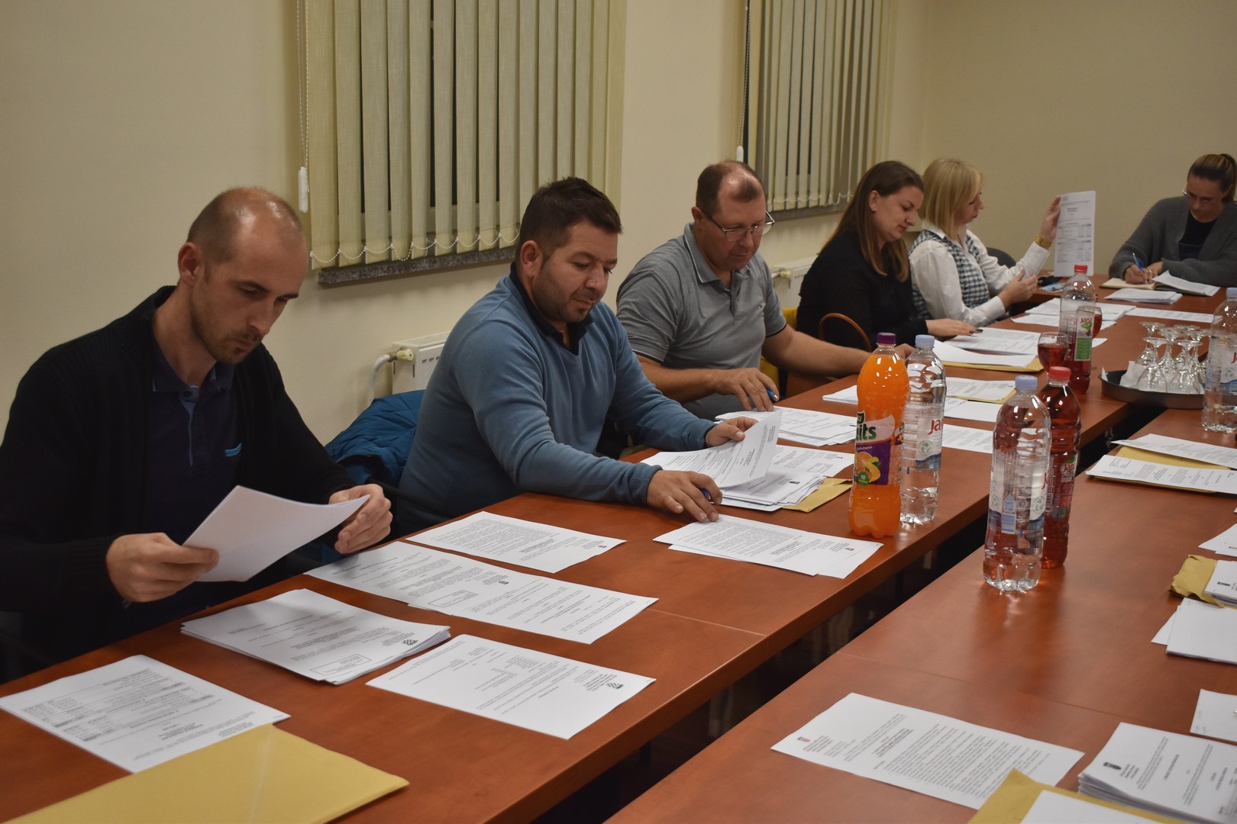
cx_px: 618
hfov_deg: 43.6
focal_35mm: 45
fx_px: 1546
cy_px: 412
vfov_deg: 29.9
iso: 800
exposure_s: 1/250
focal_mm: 30
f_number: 4.2
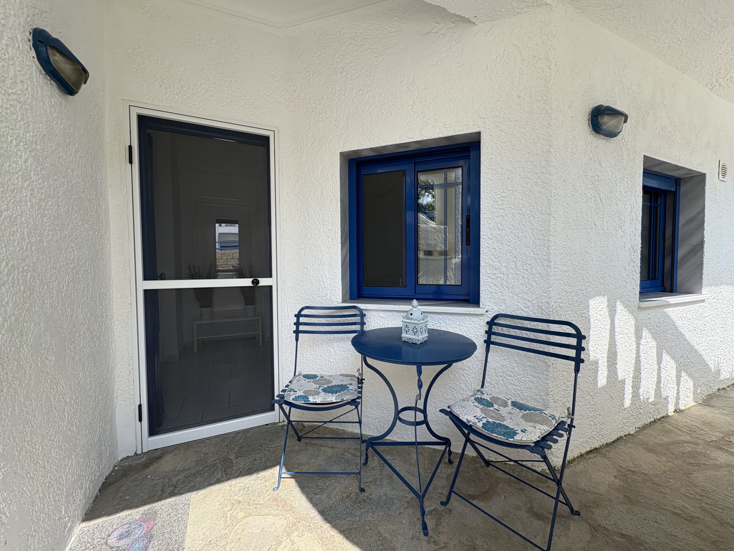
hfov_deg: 102.1
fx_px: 297
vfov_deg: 85.7
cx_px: 367
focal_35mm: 14
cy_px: 276
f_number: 2.2
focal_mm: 2.22
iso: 40
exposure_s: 1/508
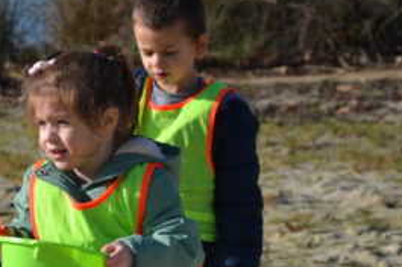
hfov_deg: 5.6
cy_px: 322
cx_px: -6
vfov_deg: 3.7
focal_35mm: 365
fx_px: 4071
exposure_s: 1/500
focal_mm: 92
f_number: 5.6
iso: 100
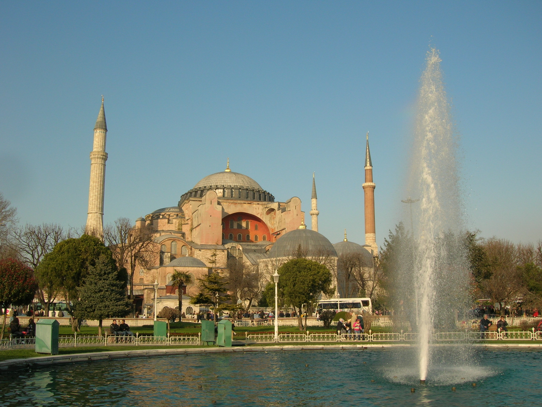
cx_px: 271
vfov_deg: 41.8
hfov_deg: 54.0
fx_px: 532
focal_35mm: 34
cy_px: 204
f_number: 4.9
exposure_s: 1/360
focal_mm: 5.7
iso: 50
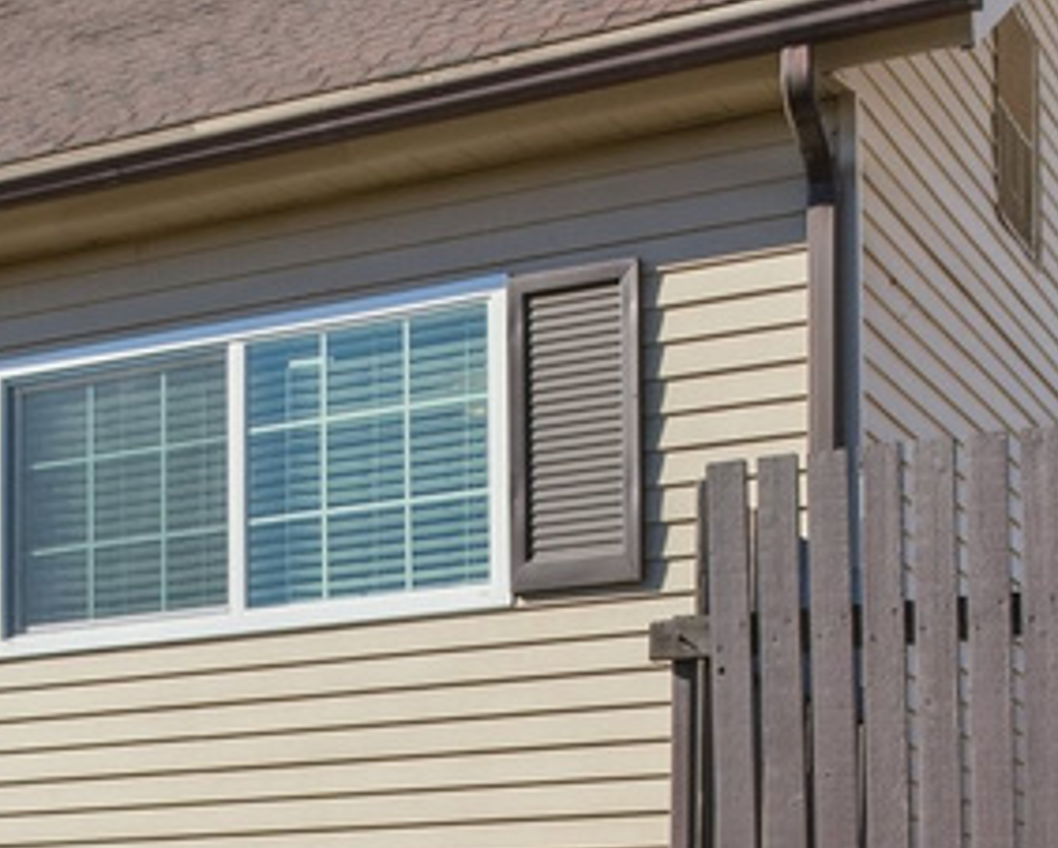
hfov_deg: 25.1
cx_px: 278
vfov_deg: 19.2
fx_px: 2350
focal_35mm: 75
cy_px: 1052
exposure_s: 1/3200
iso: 160
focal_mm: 8.4
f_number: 2.8
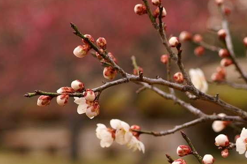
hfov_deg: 14.9
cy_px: 130
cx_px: 185
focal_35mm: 137
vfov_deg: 10.0
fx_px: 938
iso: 100
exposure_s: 1/320
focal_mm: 50
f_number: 5.6
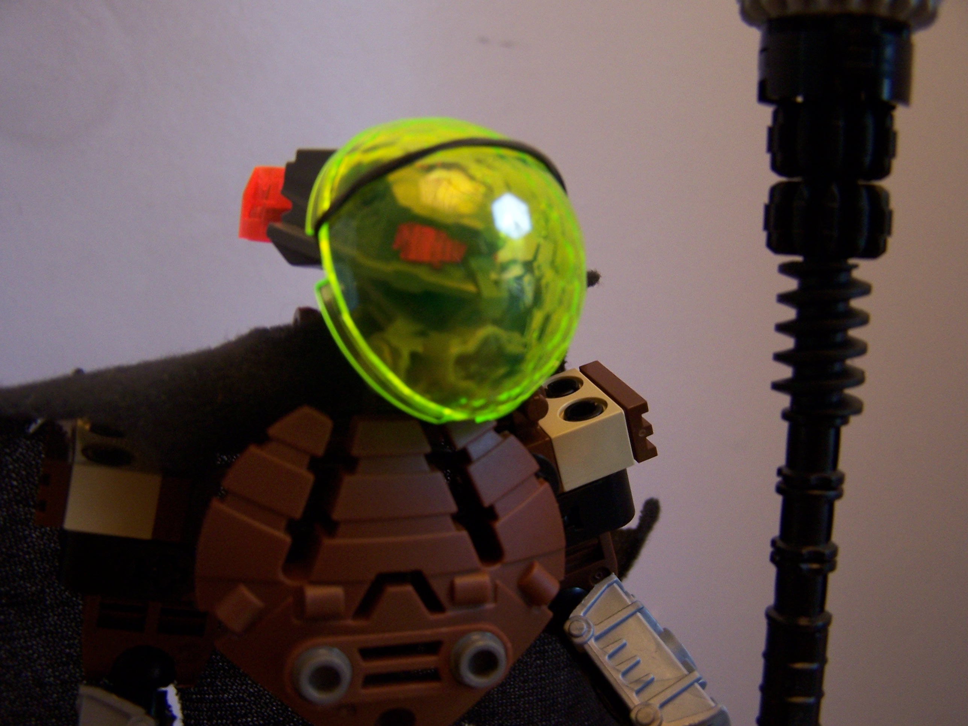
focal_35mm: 38
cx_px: 484
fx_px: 1063
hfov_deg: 49.0
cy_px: 363
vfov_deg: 37.7
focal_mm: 6.3
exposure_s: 1/8
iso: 140
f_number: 2.8
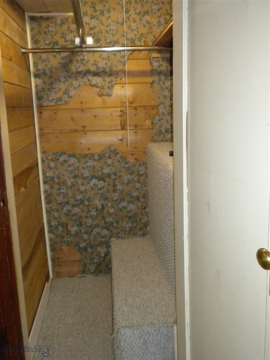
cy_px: 180
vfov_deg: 50.1
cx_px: 135
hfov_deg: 38.7
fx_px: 385
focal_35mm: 37
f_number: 3.5
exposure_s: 1/30
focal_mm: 6.6
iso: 400
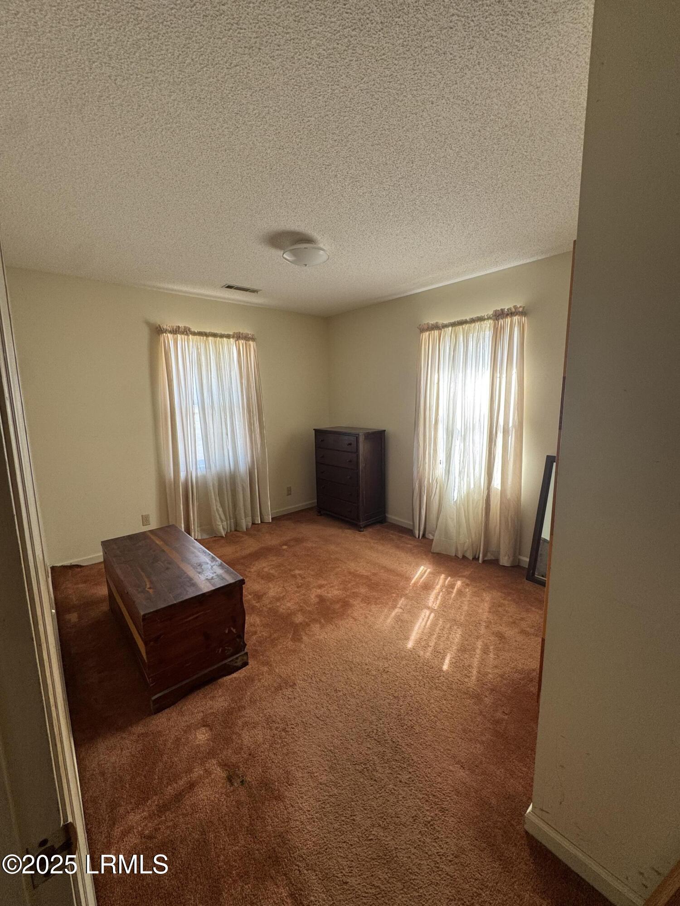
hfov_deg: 85.7
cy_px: 453
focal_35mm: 14
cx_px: 340
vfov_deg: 102.1
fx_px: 367
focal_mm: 2.22
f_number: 2.2
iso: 100
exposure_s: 1/99
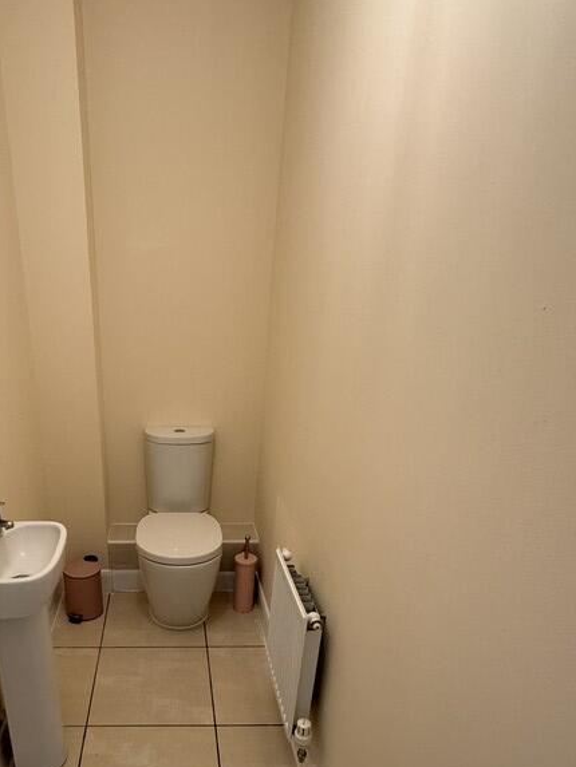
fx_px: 554
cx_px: 169
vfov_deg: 66.2
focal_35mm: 25
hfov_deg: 53.2
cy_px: 550
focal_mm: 2.22
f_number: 2.2
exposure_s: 1/100
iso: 200
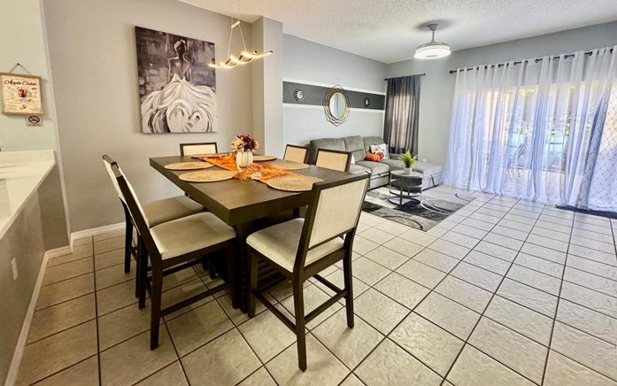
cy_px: 156
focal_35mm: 15
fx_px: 252
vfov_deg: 74.1
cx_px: 306
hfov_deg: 101.4
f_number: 2.2
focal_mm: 2.22
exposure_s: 1/60
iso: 320
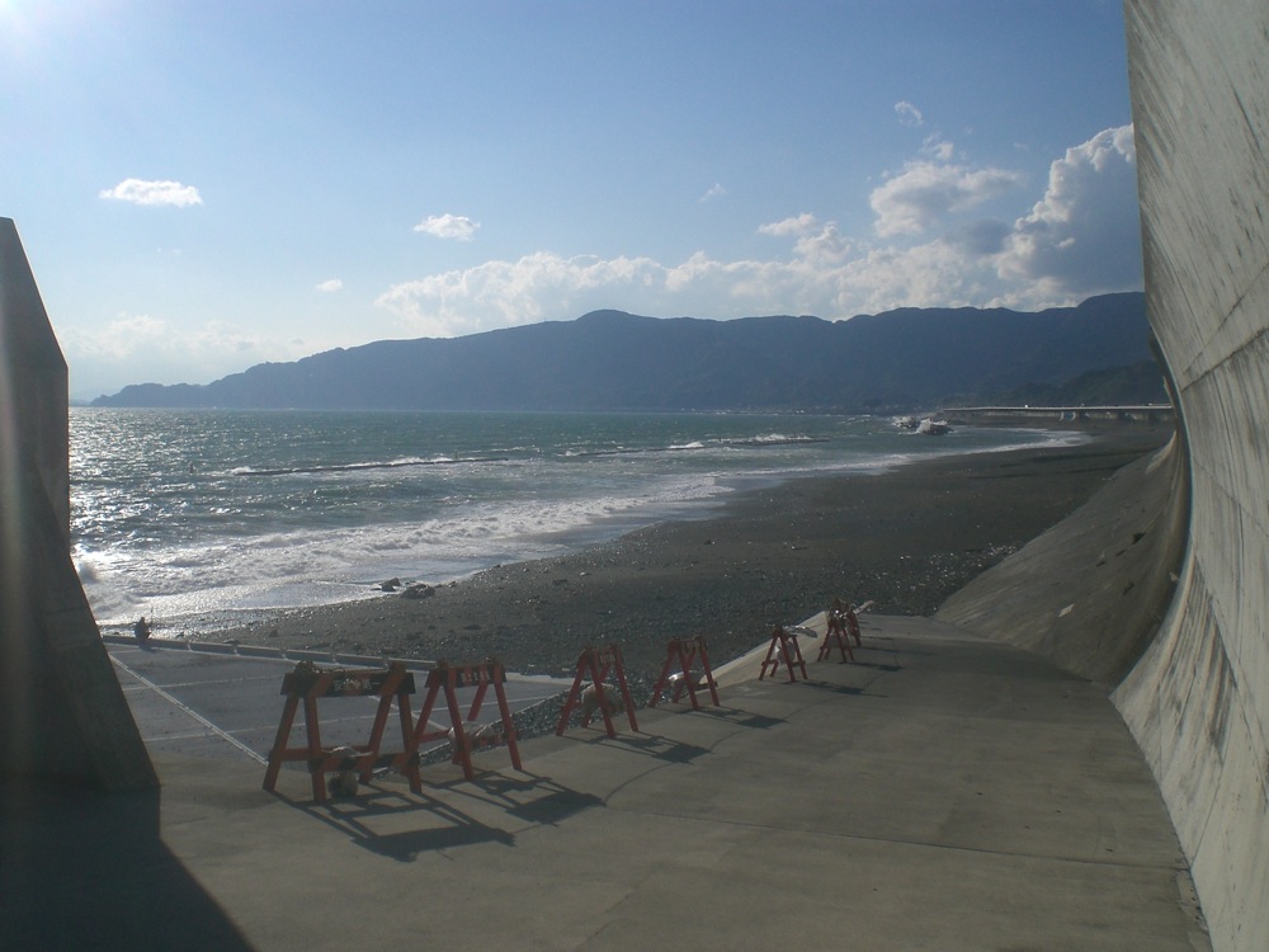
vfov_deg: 37.7
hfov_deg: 49.0
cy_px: 476
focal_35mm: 38
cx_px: 634
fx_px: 1393
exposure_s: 1/1600
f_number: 4.4
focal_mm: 6.3
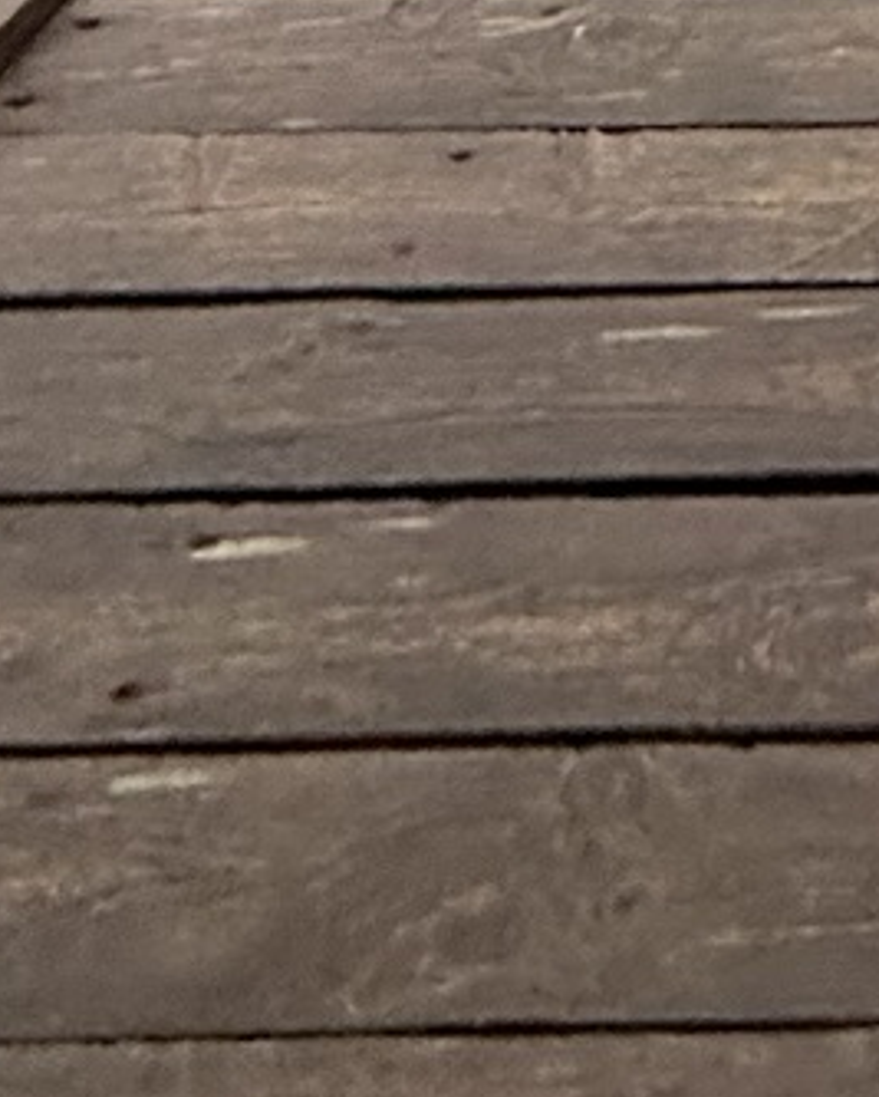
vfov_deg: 18.7
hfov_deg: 14.8
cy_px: -804
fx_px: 2663
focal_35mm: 82
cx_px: 1844
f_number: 2.2
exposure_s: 1/163
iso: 50
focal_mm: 2.22
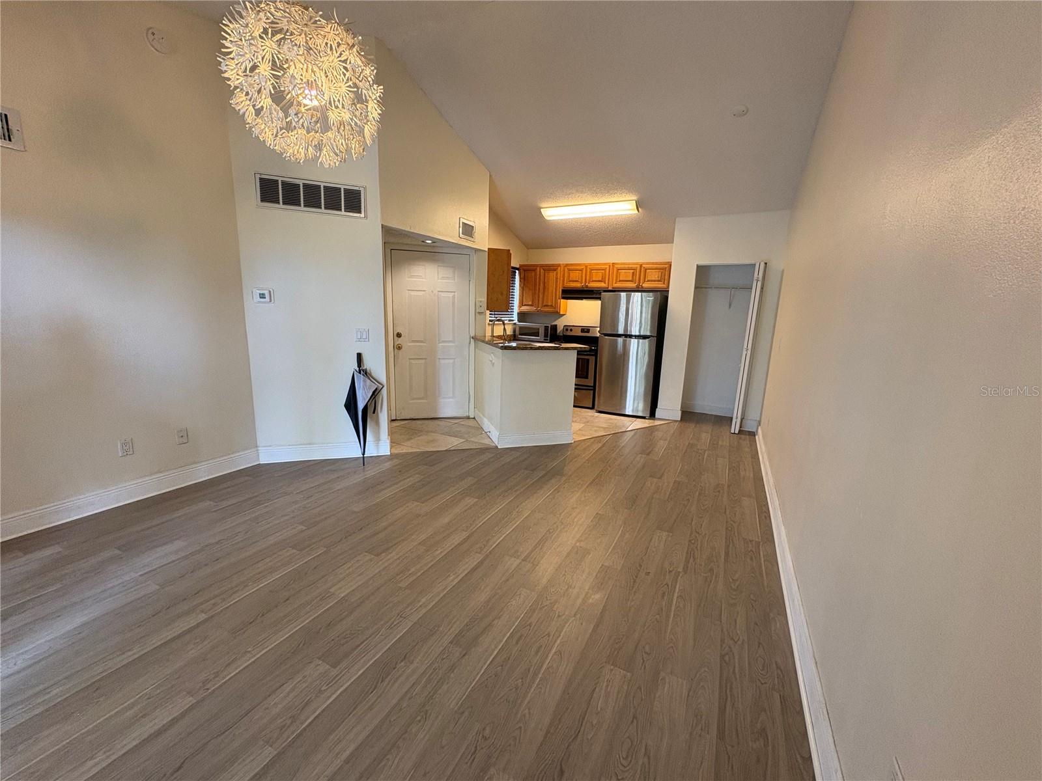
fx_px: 421
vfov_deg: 85.7
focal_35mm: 14
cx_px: 521
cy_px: 390
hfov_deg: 102.1
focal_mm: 2.22
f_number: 2.2
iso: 250
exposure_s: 1/60
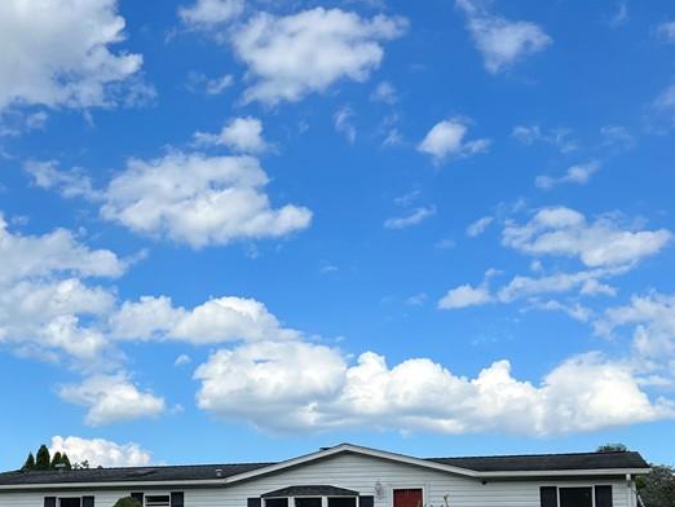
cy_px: 446
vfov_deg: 27.6
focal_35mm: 51
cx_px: 216
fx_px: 995
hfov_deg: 37.0
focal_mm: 5.7
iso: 50
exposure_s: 1/5076
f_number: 1.5
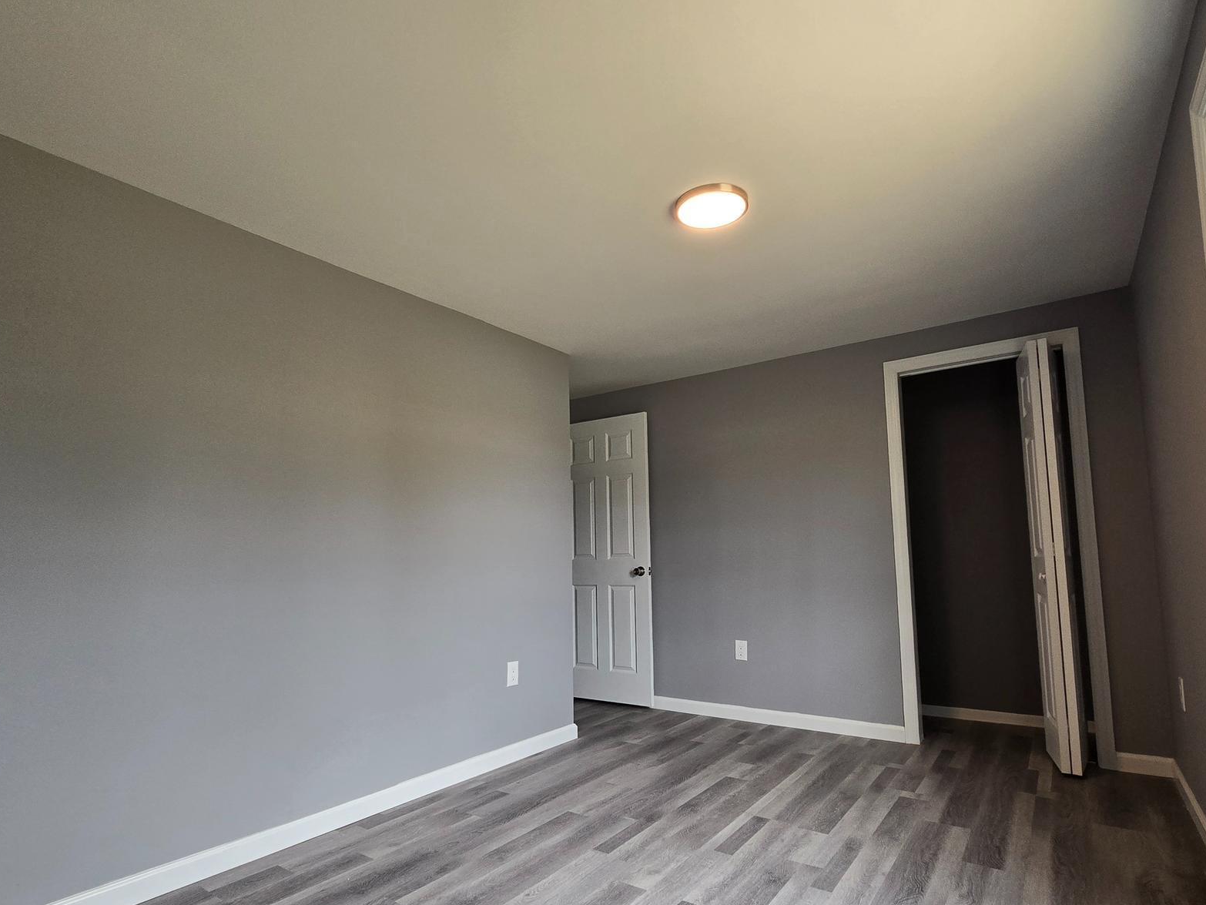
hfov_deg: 91.0
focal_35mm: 17
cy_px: 504
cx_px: 592
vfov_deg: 74.5
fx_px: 592
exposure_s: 1/120
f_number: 2.2
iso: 100
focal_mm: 2.2
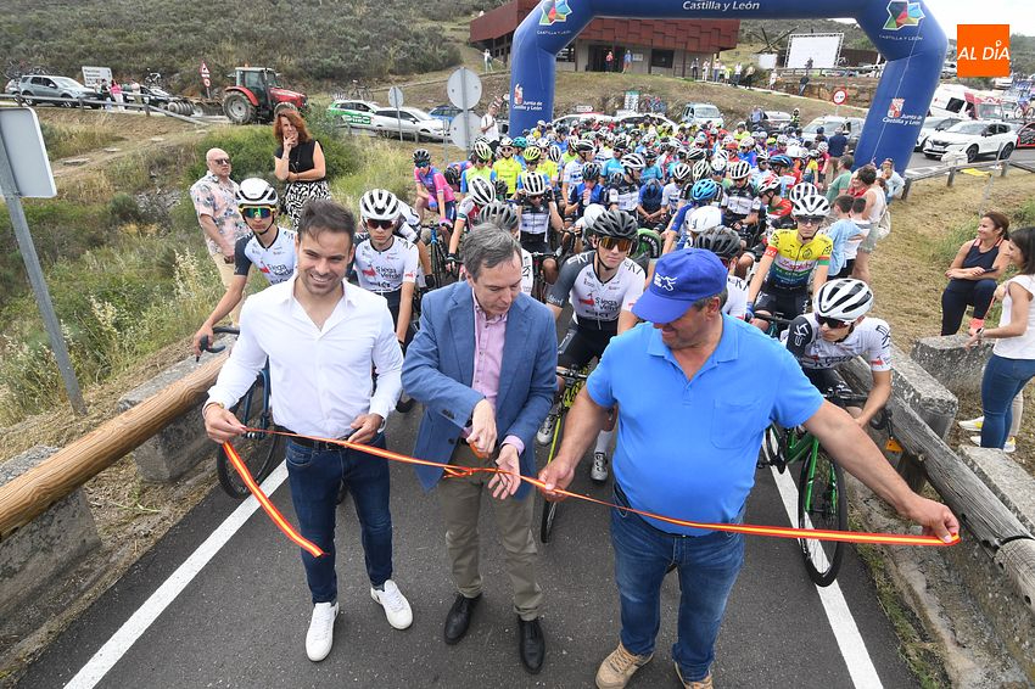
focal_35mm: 18
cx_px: 518
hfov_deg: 90.0
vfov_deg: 67.3
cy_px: 344
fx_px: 517
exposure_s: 1/250
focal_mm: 12
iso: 250
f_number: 7.1
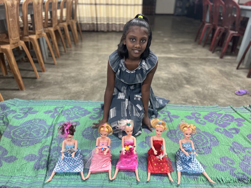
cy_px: 94
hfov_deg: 67.3
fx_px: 189
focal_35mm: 26
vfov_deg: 53.1
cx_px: 126
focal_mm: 5.7
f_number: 1.5
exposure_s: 1/33
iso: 500
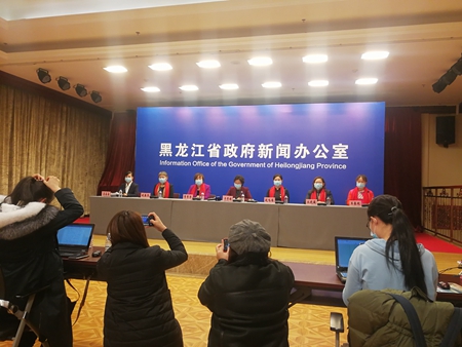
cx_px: 231
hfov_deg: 65.3
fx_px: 361
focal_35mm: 27
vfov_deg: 51.4
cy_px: 174
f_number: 2.2
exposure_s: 1/50
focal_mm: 3.95
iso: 200
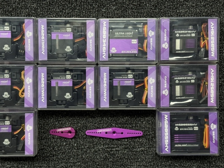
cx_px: 98
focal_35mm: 58
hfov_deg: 33.2
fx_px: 375
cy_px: 81
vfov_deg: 25.2
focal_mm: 6.76
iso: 100
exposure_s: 1/100
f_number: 1.78
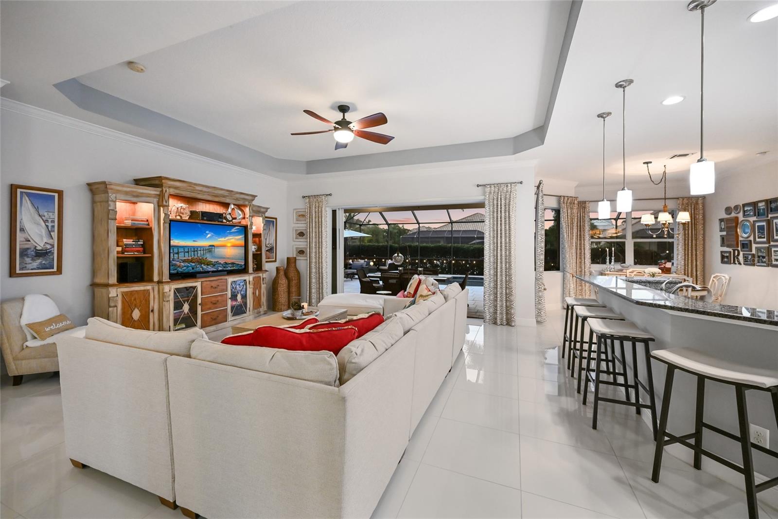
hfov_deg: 104.3
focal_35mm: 14
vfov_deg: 81.2
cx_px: 389
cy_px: 260
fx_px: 302
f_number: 4
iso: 3200
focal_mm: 14
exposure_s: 1/60
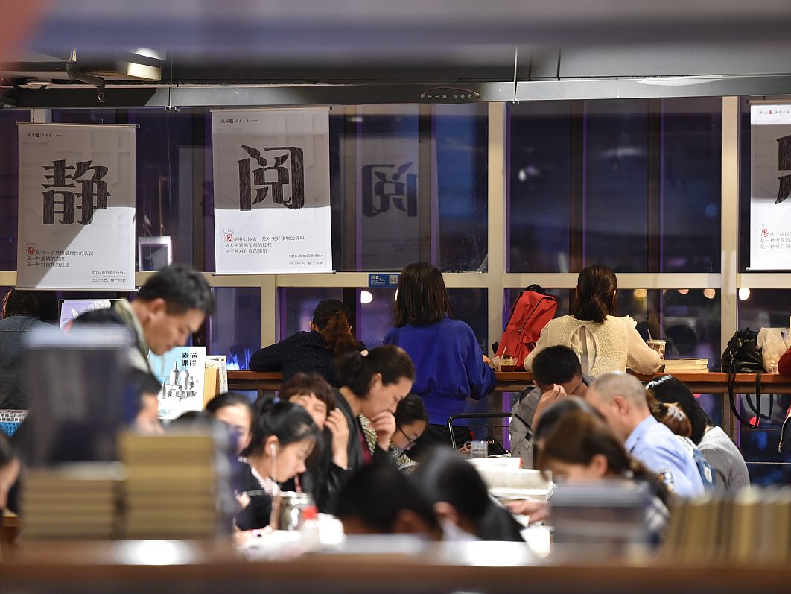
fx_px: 4343
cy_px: 297
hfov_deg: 10.4
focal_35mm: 190
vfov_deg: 7.8
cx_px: 423
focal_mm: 175
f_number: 3.2
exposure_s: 1/80
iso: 3200
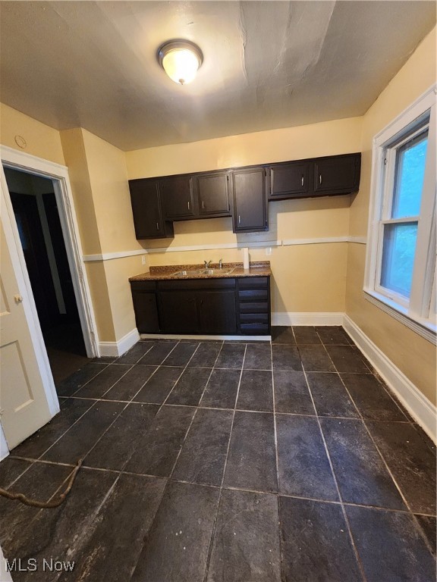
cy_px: 291
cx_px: 218
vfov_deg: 106.2
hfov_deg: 89.9
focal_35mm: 13
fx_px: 219
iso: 500
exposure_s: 1/30
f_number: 2.2
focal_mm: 2.2
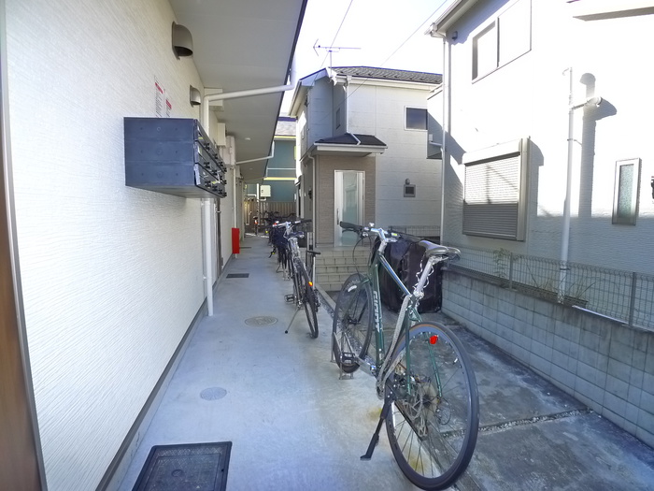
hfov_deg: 71.6
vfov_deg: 56.8
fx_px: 453
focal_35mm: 24
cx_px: 327
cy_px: 246
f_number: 2.8
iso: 400
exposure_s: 1/320
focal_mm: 5.1
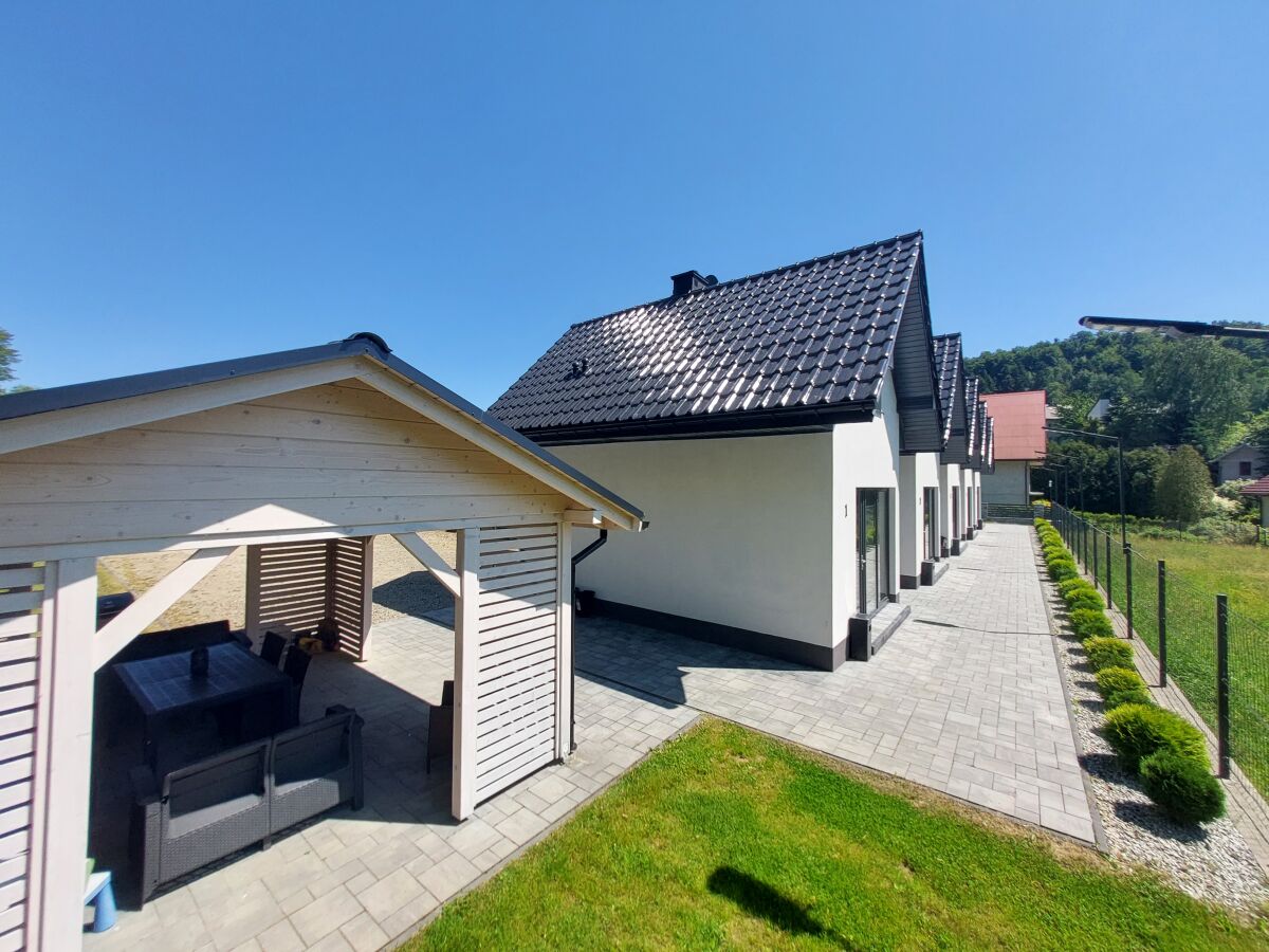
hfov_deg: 106.2
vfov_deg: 89.9
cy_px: 476
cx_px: 634
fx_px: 477
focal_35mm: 13
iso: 64
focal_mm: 1.42
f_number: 2.2
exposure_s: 1/1530
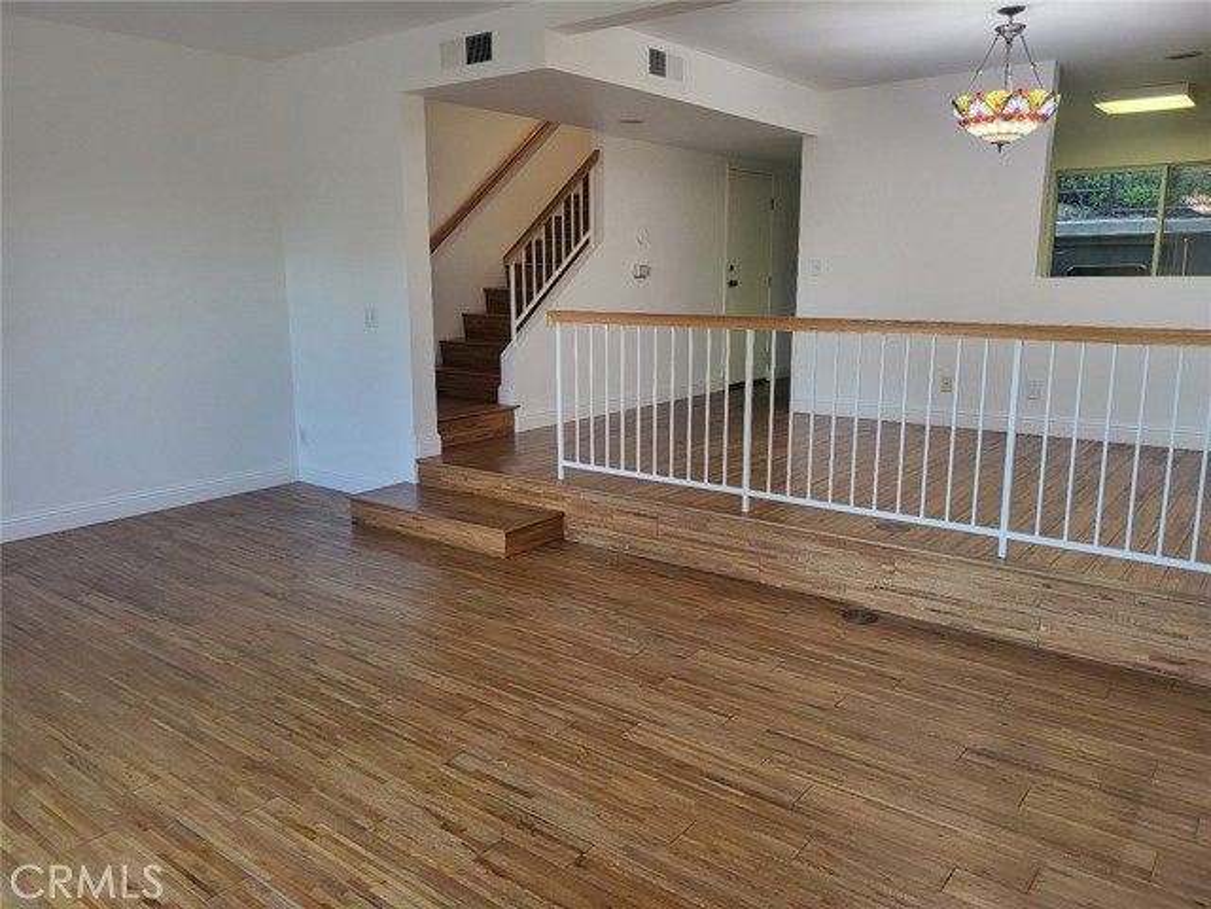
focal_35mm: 26
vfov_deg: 53.1
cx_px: 606
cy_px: 454
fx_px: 910
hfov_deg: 67.3
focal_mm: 5.4
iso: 200
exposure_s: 1/60.2
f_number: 1.8
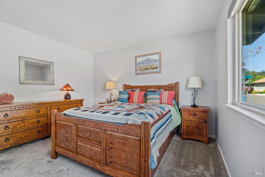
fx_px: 118
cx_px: 132
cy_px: 88
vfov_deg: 73.7
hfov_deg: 96.7
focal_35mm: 16
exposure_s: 1/2
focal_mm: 16
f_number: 8
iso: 320
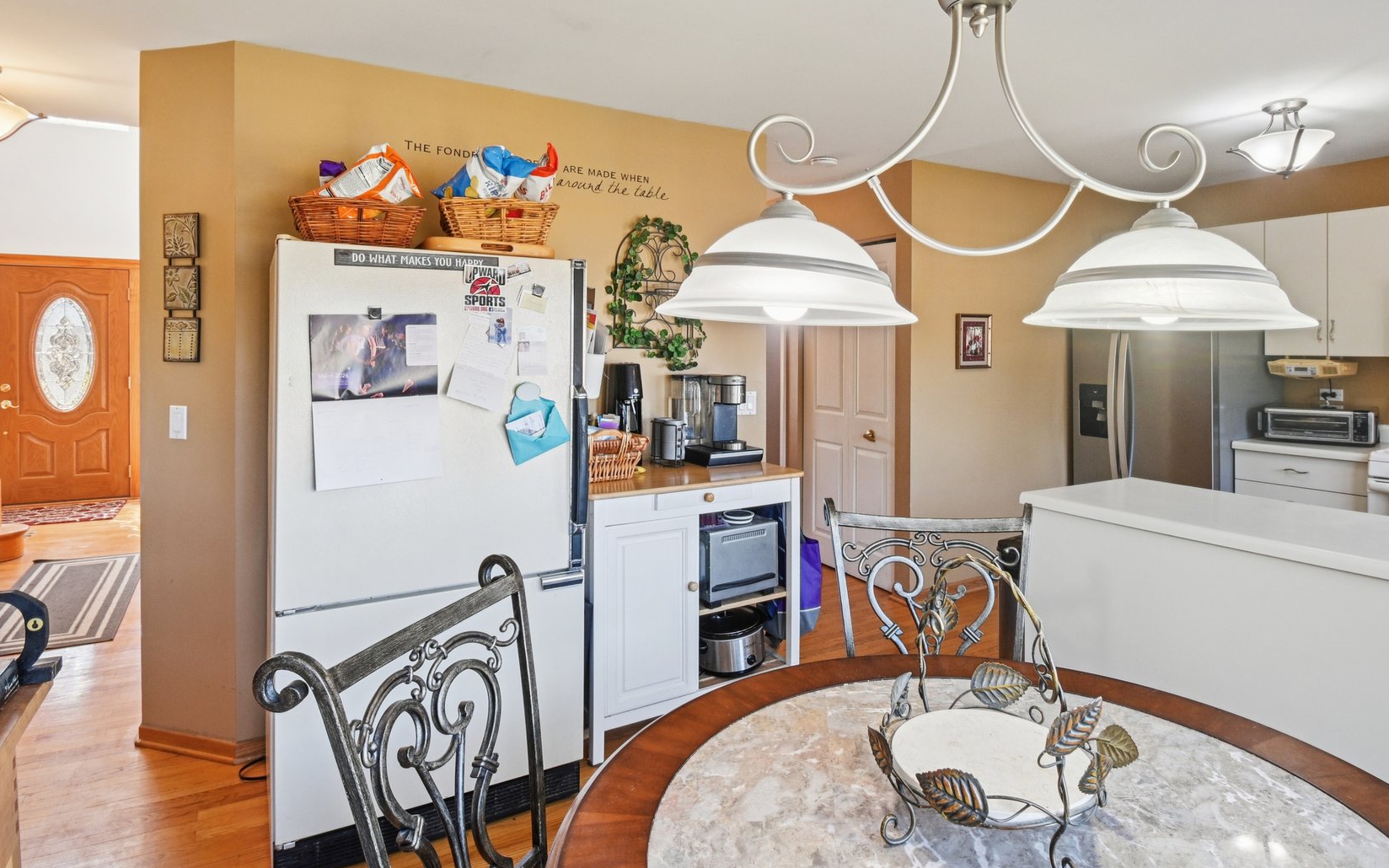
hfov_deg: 87.8
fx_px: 719
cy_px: 345
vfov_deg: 61.7
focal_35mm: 19
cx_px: 745
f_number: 8
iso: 200
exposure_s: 1/15
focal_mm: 10
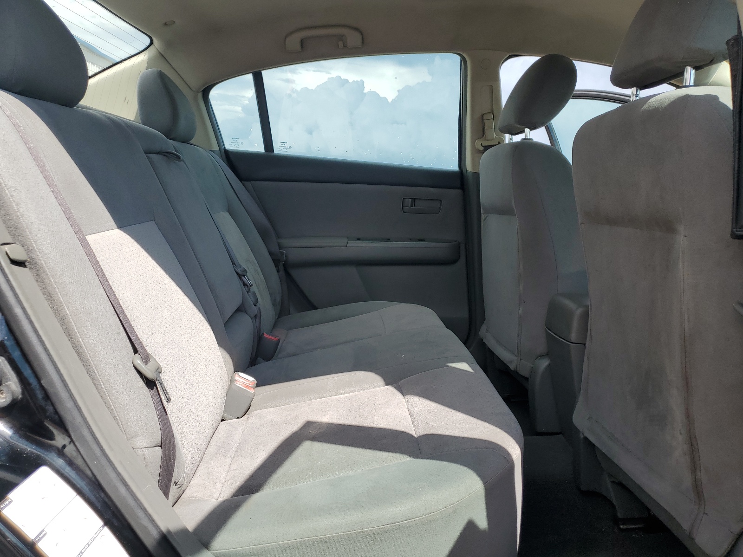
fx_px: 558
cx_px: 372
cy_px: 278
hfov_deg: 67.3
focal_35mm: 26
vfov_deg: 53.1
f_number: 1.5
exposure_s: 1/1250
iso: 50
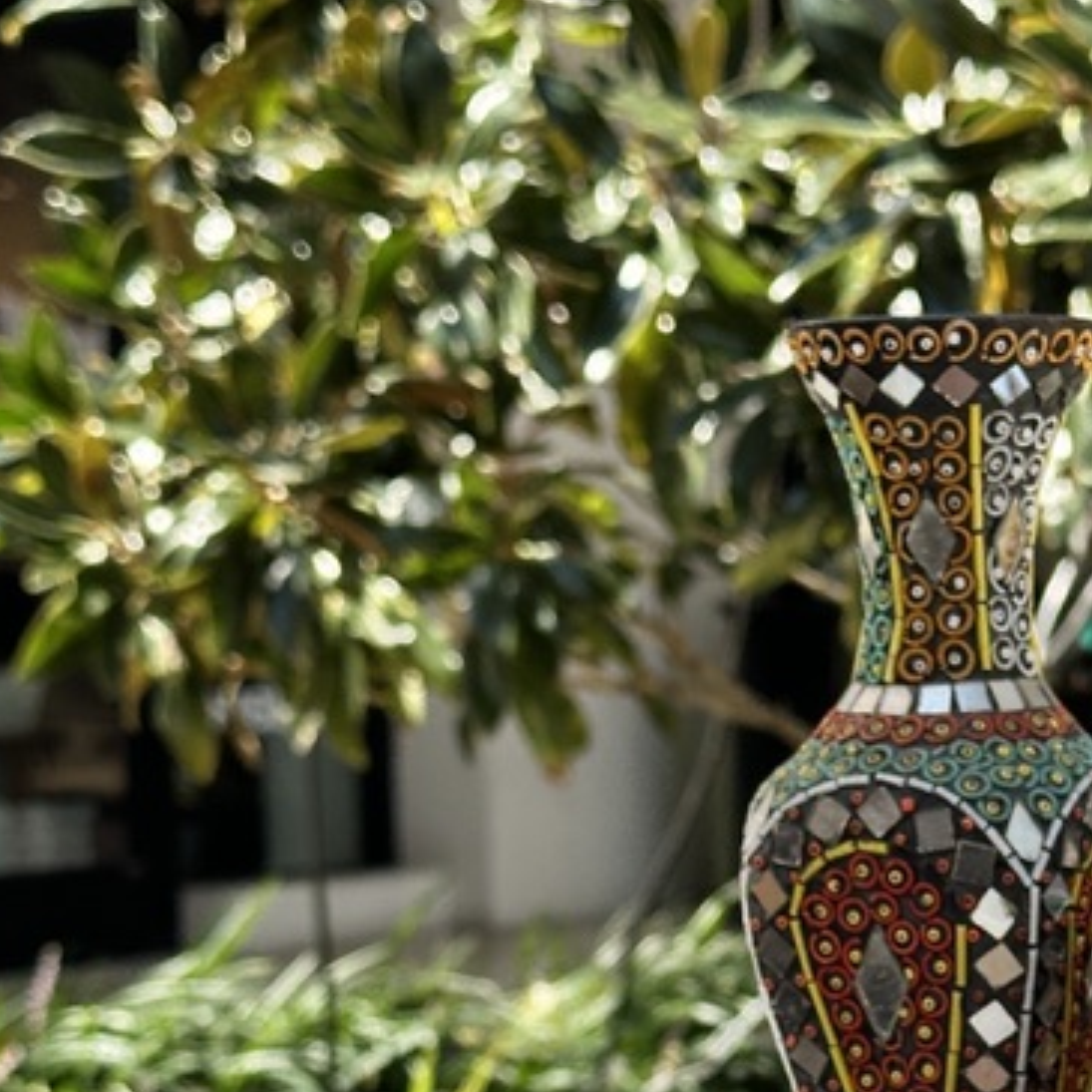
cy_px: 1242
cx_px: 963
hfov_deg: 14.5
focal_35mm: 119
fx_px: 4247
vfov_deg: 14.3
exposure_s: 1/1395
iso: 64
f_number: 1.78
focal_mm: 6.86
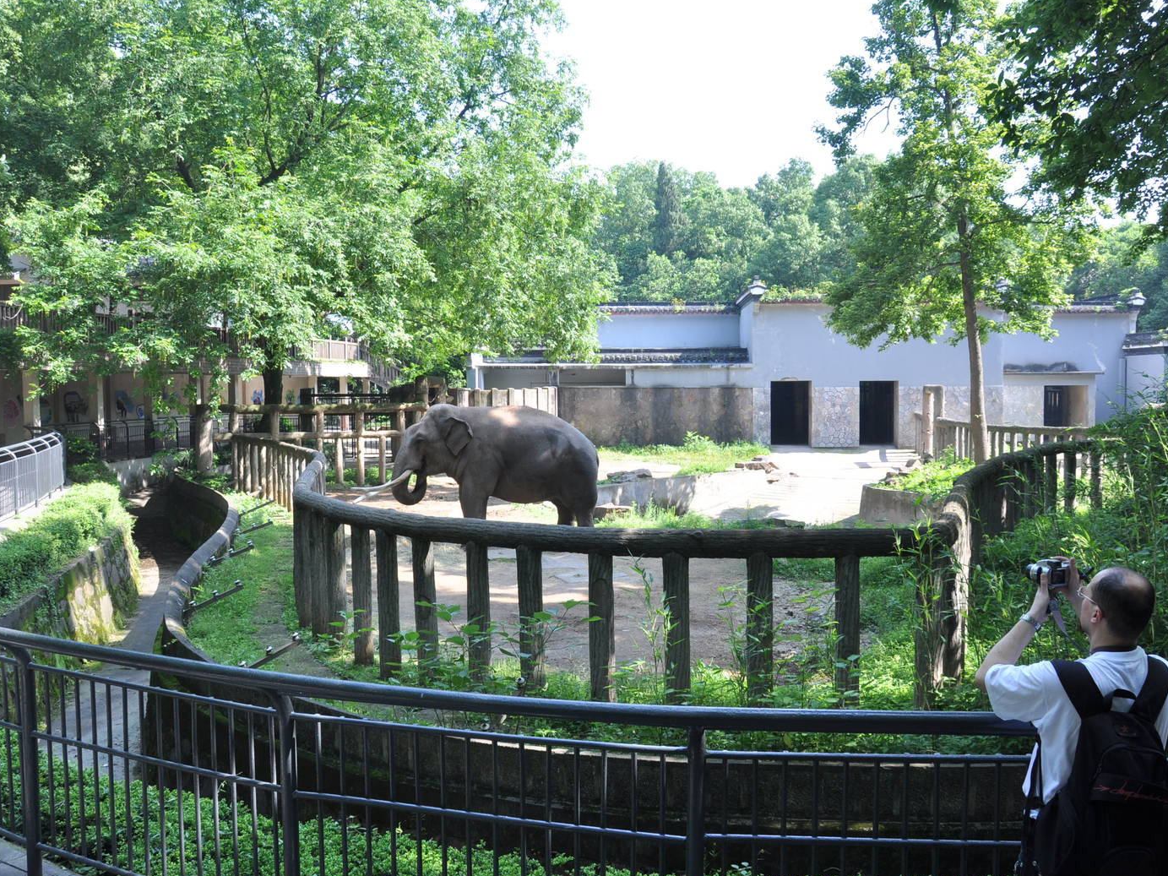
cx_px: 616
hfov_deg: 59.9
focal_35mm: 30
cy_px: 445
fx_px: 1012
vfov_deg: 46.8
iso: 200
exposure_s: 1/80
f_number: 9
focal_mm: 18
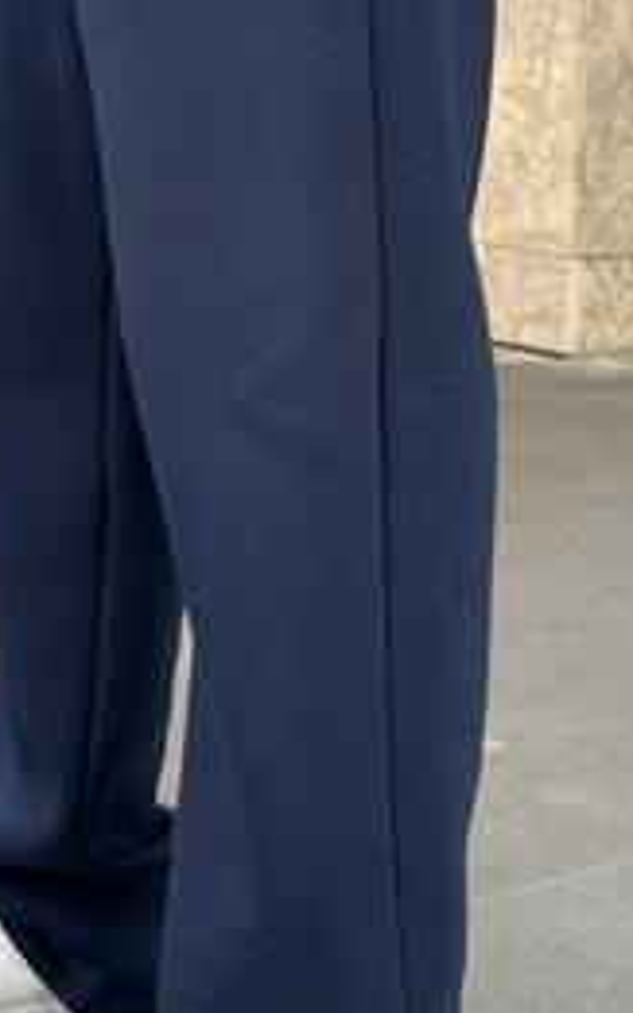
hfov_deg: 16.7
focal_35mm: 78
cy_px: 245
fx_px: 2154
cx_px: 198
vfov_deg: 26.1
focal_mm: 6.76
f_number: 1.78
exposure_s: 1/137
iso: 80
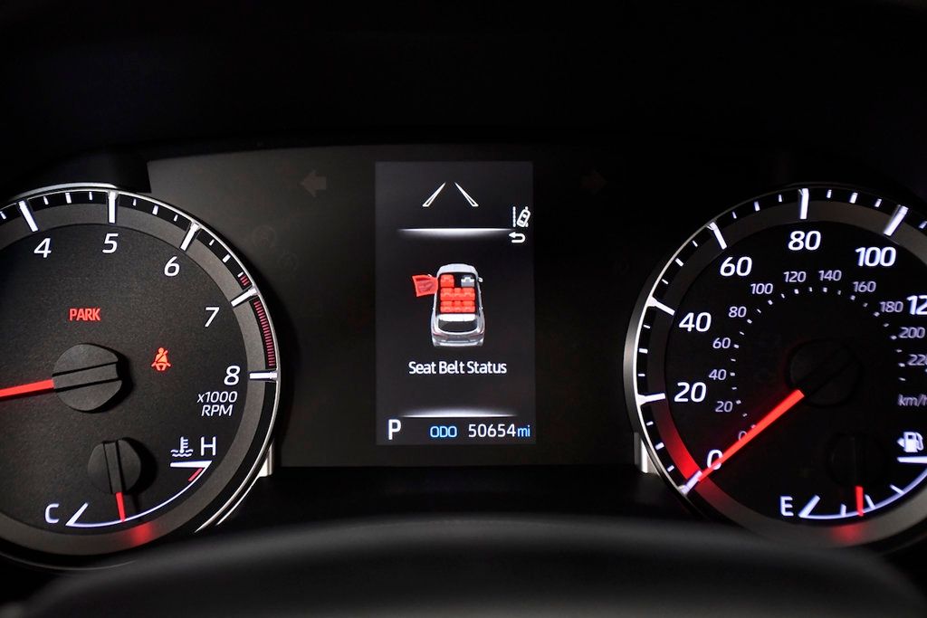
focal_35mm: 67
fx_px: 1725
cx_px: 464
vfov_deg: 20.3
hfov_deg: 30.1
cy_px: 309
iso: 2500
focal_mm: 45
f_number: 4.5
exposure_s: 1/160
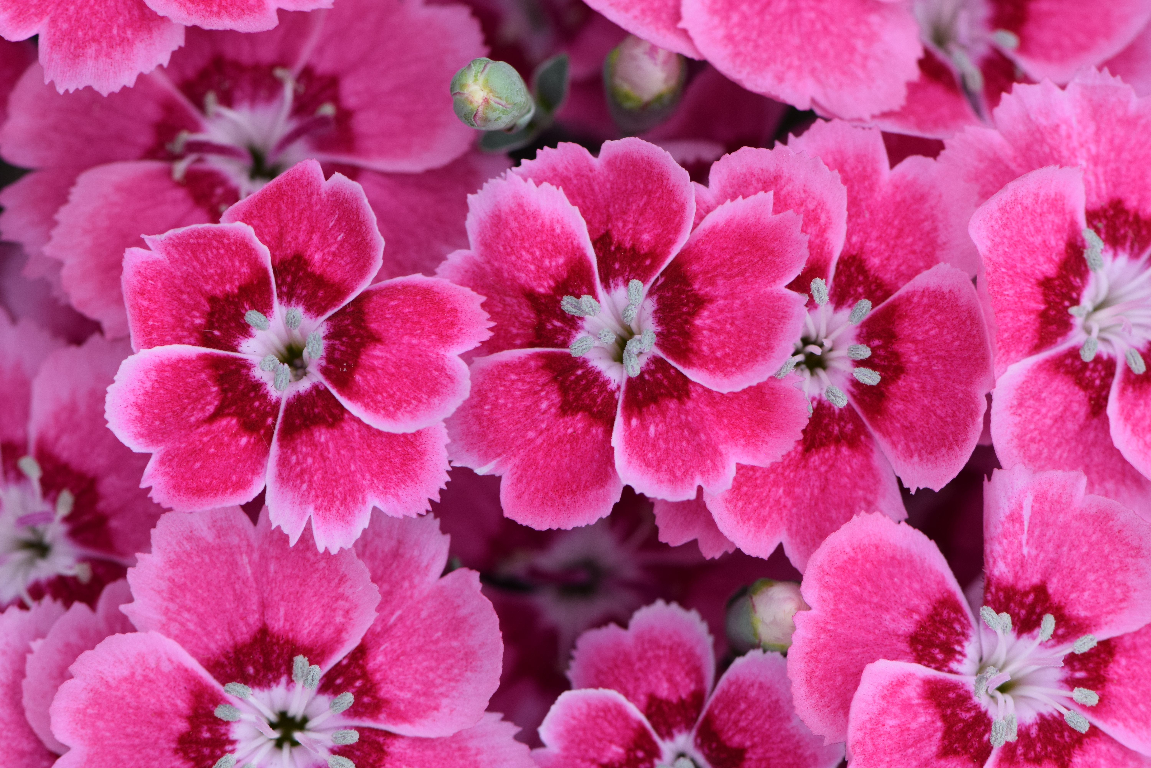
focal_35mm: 158
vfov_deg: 8.7
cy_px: 384
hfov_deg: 13.0
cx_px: 576
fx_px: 5035
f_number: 8
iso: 360
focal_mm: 105
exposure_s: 1/250
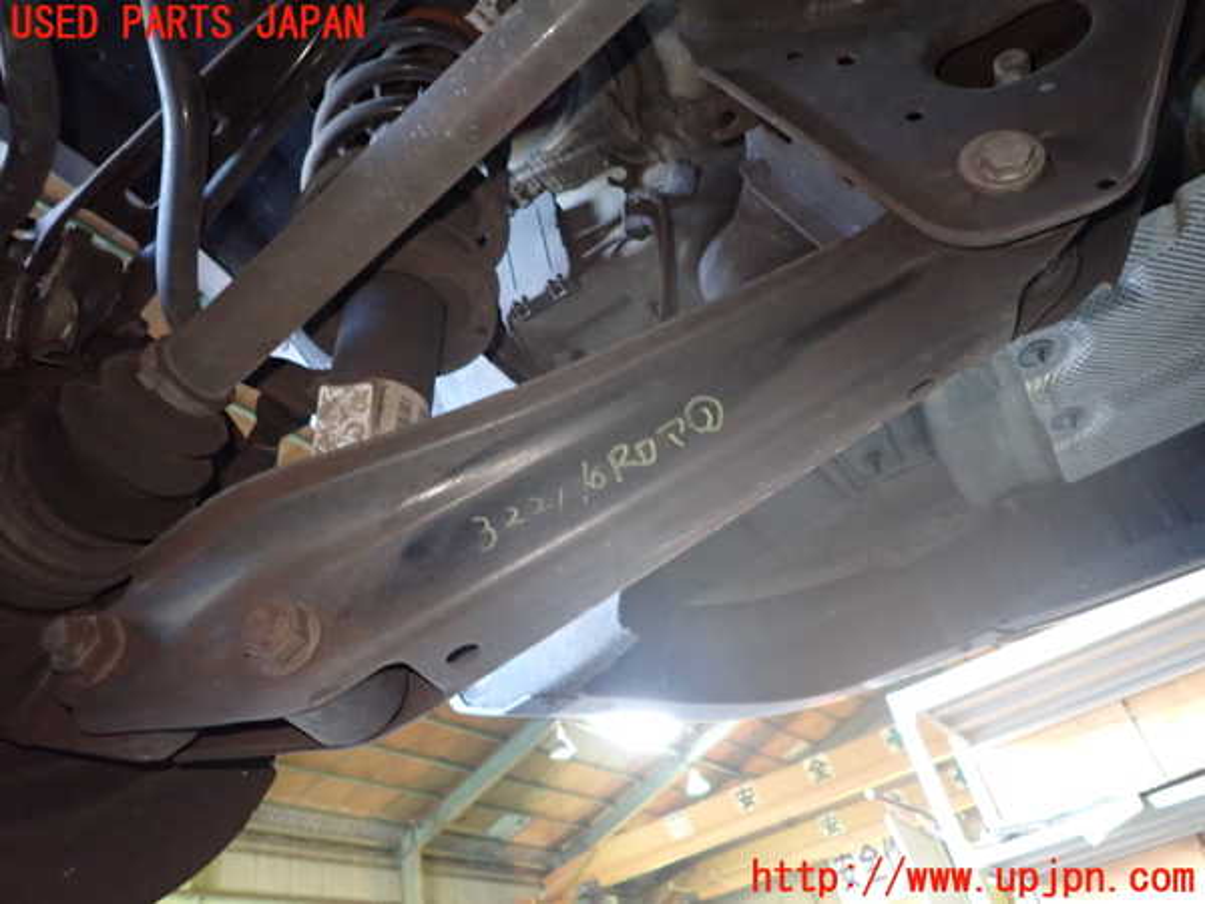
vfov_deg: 54.9
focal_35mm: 25
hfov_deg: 69.4
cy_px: 452
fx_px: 870
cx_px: 602
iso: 800
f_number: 2
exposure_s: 1/25
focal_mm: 4.5
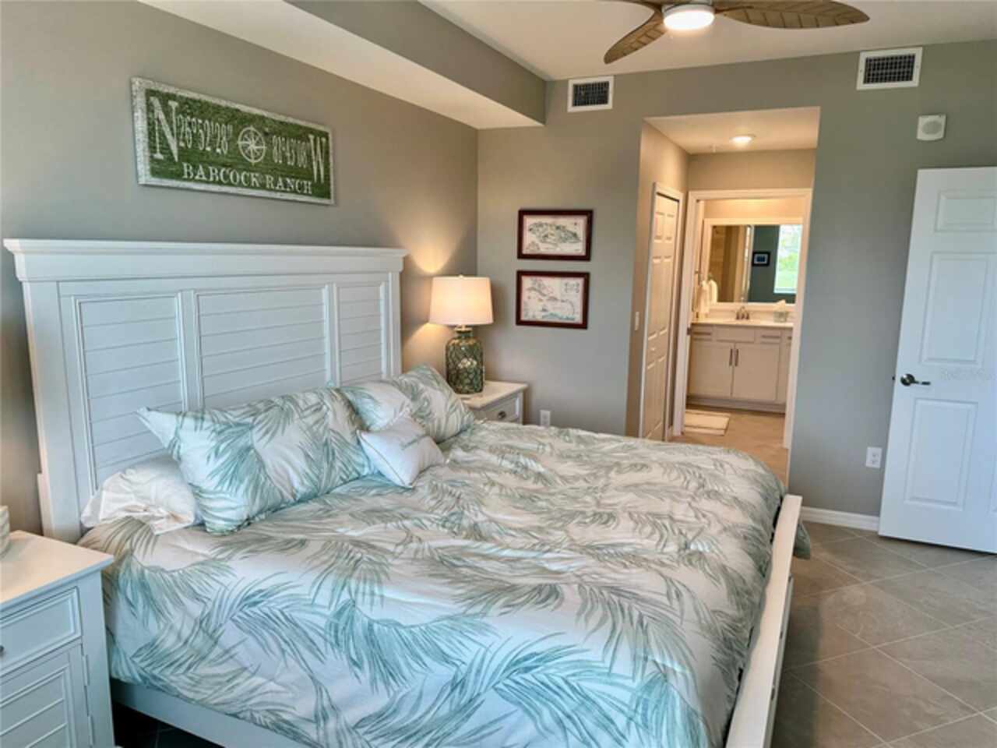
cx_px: 498
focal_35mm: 24
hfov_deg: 71.6
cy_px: 374
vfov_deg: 56.8
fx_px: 691
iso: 100
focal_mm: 6.86
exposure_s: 1/120
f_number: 1.78
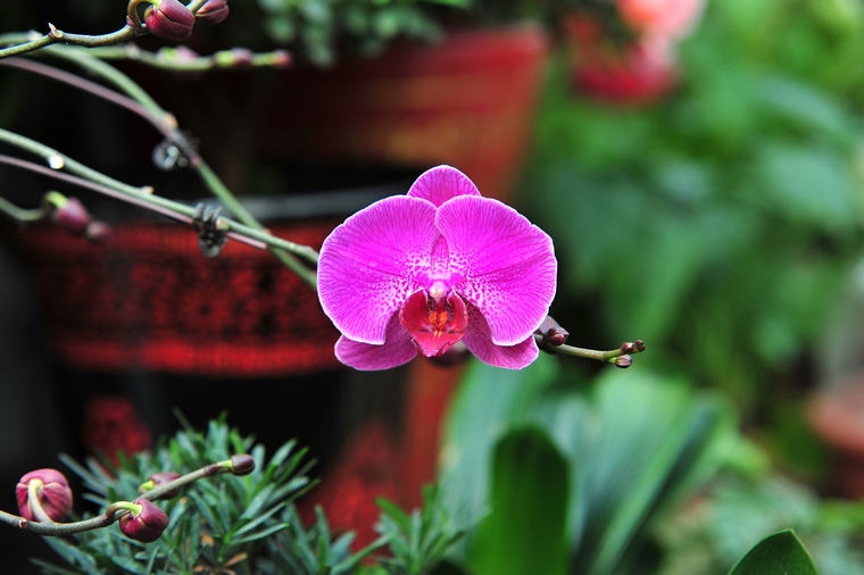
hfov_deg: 28.9
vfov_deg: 19.4
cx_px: 432
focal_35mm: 70
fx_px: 1679
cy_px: 288
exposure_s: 1/160
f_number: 3.5
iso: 320
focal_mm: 70
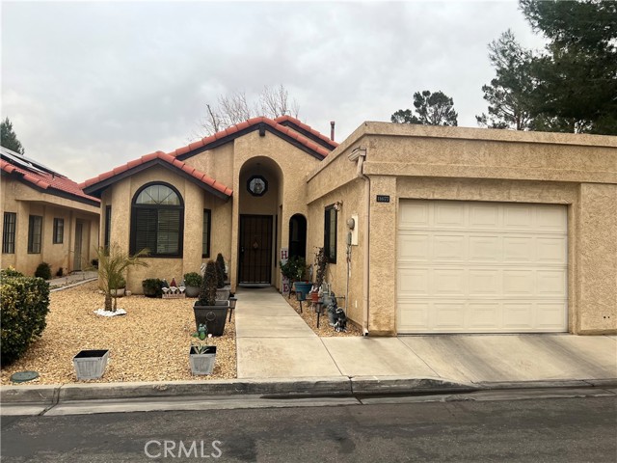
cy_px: 232
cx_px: 308
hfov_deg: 67.3
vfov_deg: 53.1
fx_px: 463
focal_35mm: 26
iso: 40
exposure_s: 1/192
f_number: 1.5
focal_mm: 5.7
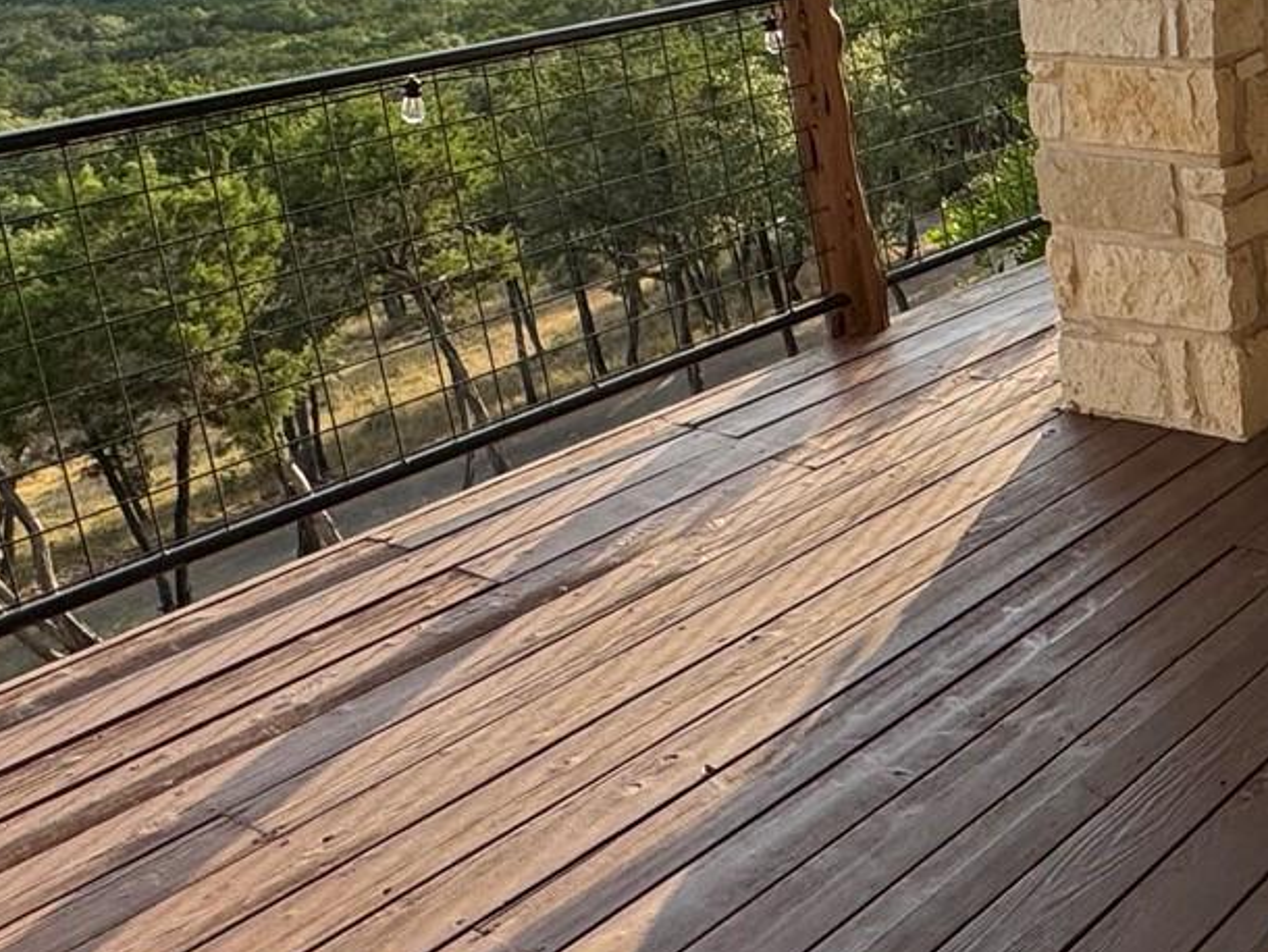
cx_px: 1486
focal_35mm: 47
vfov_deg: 29.5
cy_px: 83
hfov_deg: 33.6
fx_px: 1722
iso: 50
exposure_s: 1/840
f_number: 2.2
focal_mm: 2.22
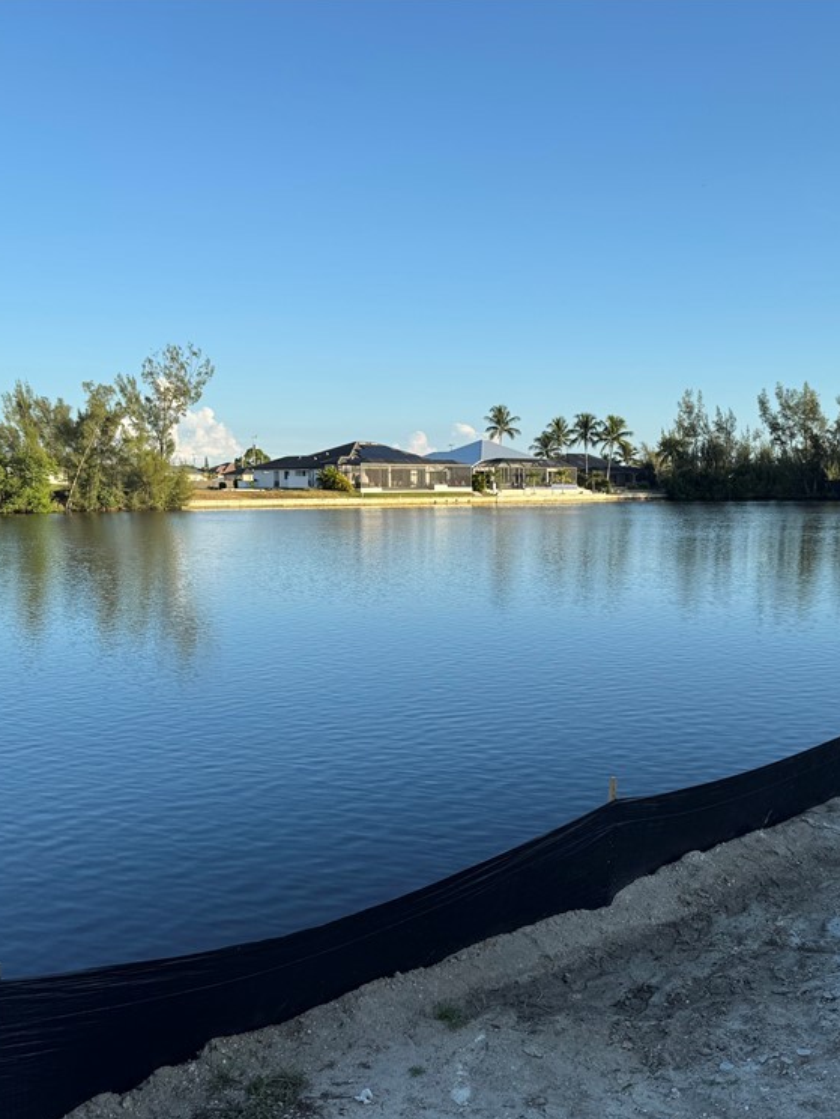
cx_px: 533
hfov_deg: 42.6
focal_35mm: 33
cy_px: 572
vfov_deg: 55.3
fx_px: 1067
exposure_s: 1/2959
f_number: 1.78
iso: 80
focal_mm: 6.76
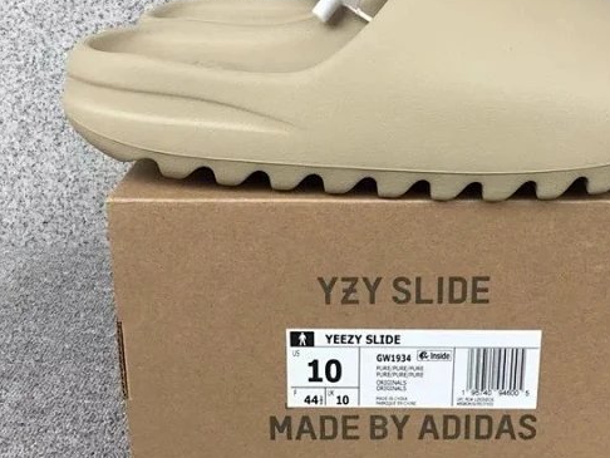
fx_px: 899
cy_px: 177
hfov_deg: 37.0
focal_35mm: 51
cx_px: 415
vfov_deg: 28.5
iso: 25
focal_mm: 3.3
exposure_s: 1/210
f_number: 2.4
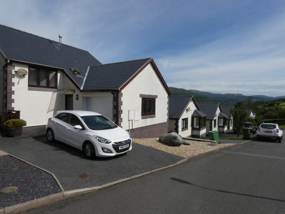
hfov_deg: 79.0
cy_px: 107
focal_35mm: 21
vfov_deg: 63.4
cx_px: 142
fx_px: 173
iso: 80
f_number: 5
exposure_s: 1/1000
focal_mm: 3.7
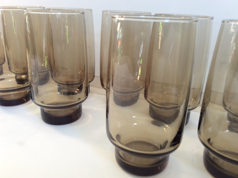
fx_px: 220
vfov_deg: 44.1
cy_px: 89
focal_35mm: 32
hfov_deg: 56.9
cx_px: 119
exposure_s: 1/33
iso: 32
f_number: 2.4
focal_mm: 3.3
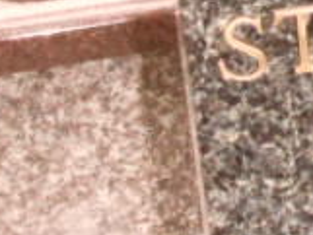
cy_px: -177
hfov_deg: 7.2
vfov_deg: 5.8
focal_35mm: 254
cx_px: 811
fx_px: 2298
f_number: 3.6
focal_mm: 6.5
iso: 320
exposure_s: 1/45
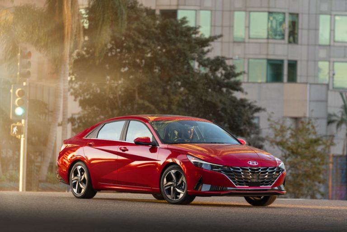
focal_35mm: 200
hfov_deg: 10.3
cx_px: 174
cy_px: 116
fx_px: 1928
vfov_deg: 6.9
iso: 250
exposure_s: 1/250
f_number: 4
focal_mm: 200
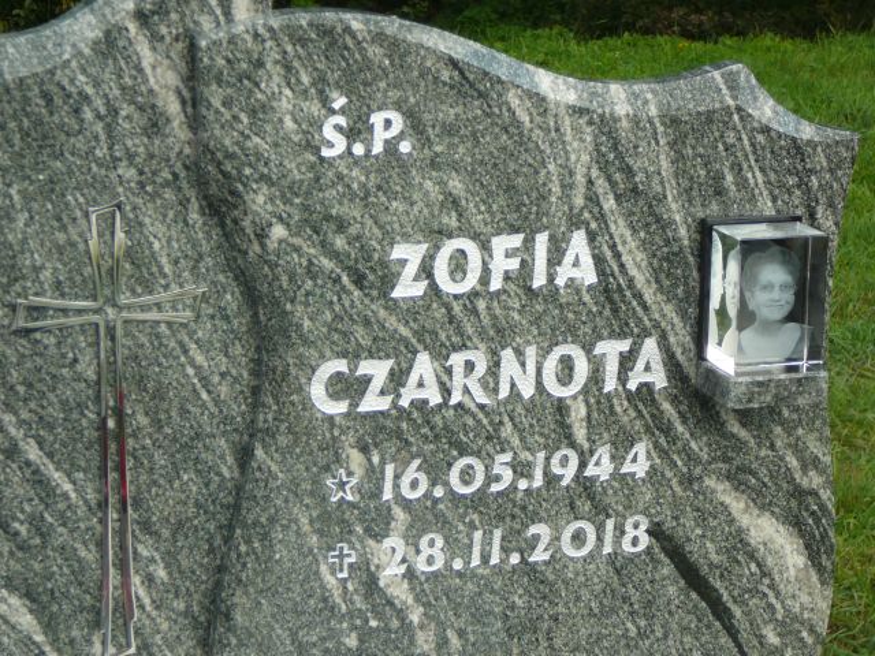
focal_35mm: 87
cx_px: 438
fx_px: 2199
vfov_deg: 17.0
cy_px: 328
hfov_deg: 22.5
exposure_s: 1/200
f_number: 3.8
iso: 80
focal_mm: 13
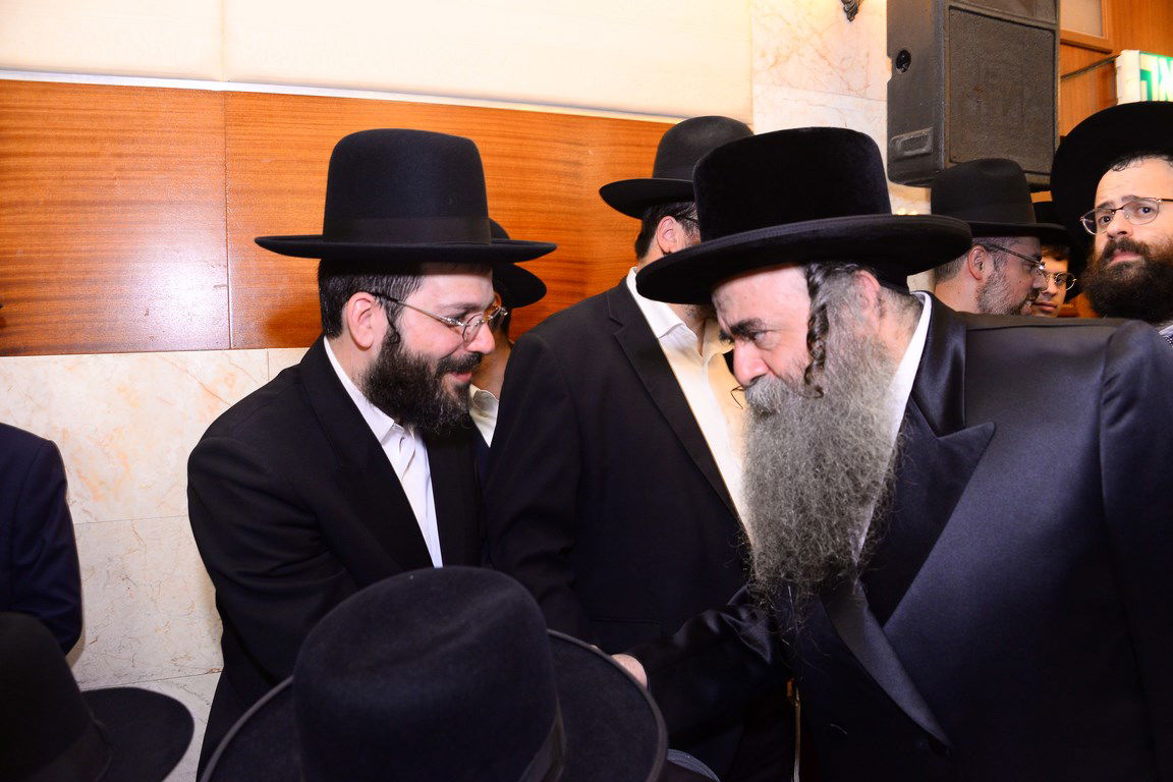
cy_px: 391
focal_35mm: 28
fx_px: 912
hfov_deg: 65.5
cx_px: 586
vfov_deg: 46.4
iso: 2000
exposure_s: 1/100
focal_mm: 28
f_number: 5.6
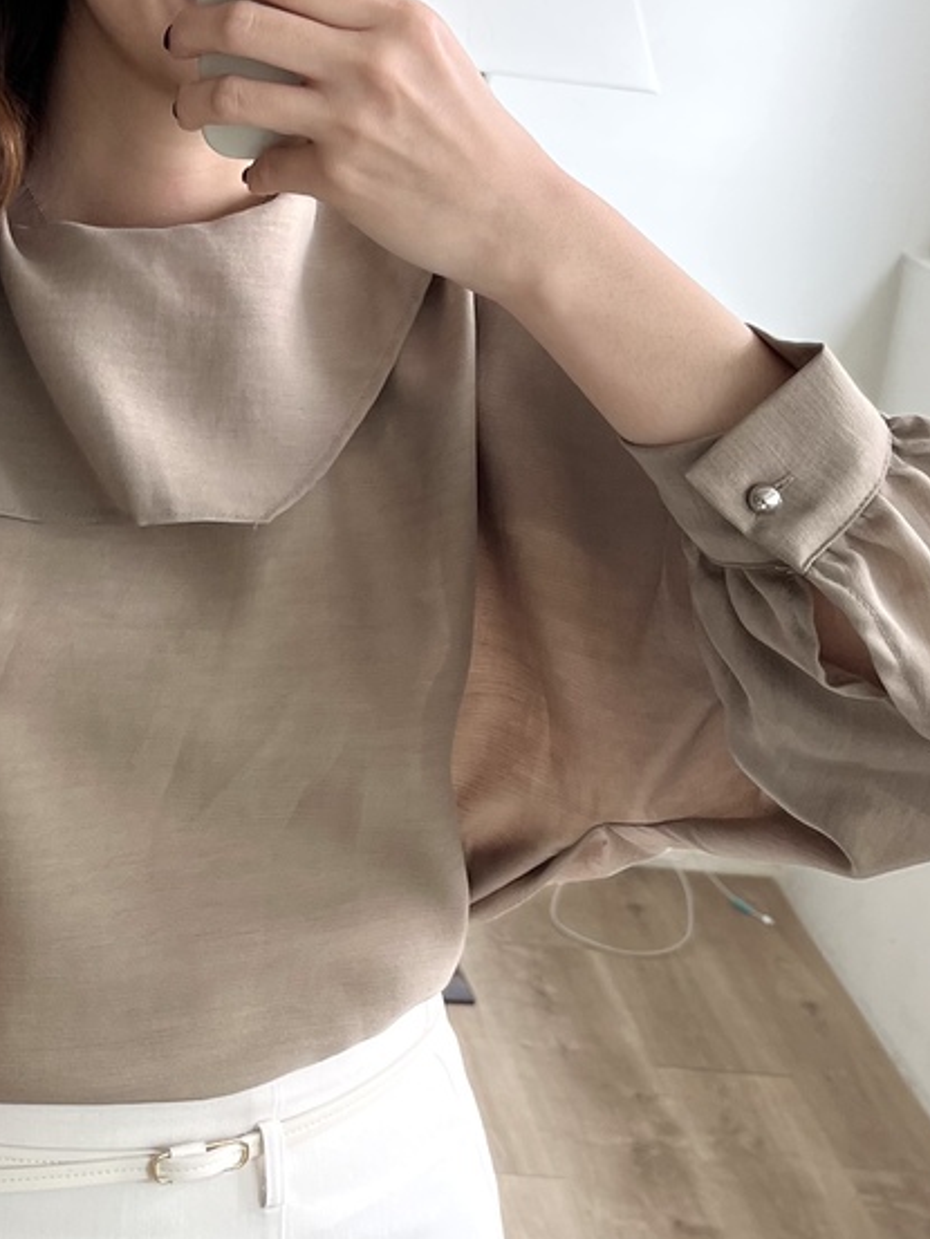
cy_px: 1040
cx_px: 294
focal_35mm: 47
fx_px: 1683
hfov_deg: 30.6
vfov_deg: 38.5
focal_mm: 5.1
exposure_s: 1/120
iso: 64
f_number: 1.6
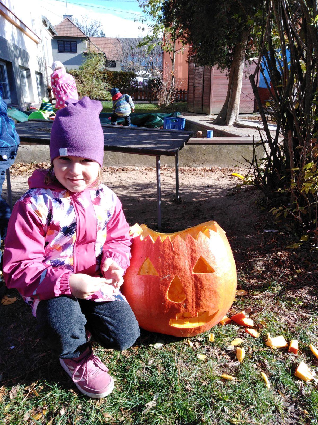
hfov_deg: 53.1
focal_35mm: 26
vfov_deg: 67.3
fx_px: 318
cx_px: 159
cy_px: 212
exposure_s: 1/419
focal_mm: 3.46
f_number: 2.2
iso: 100
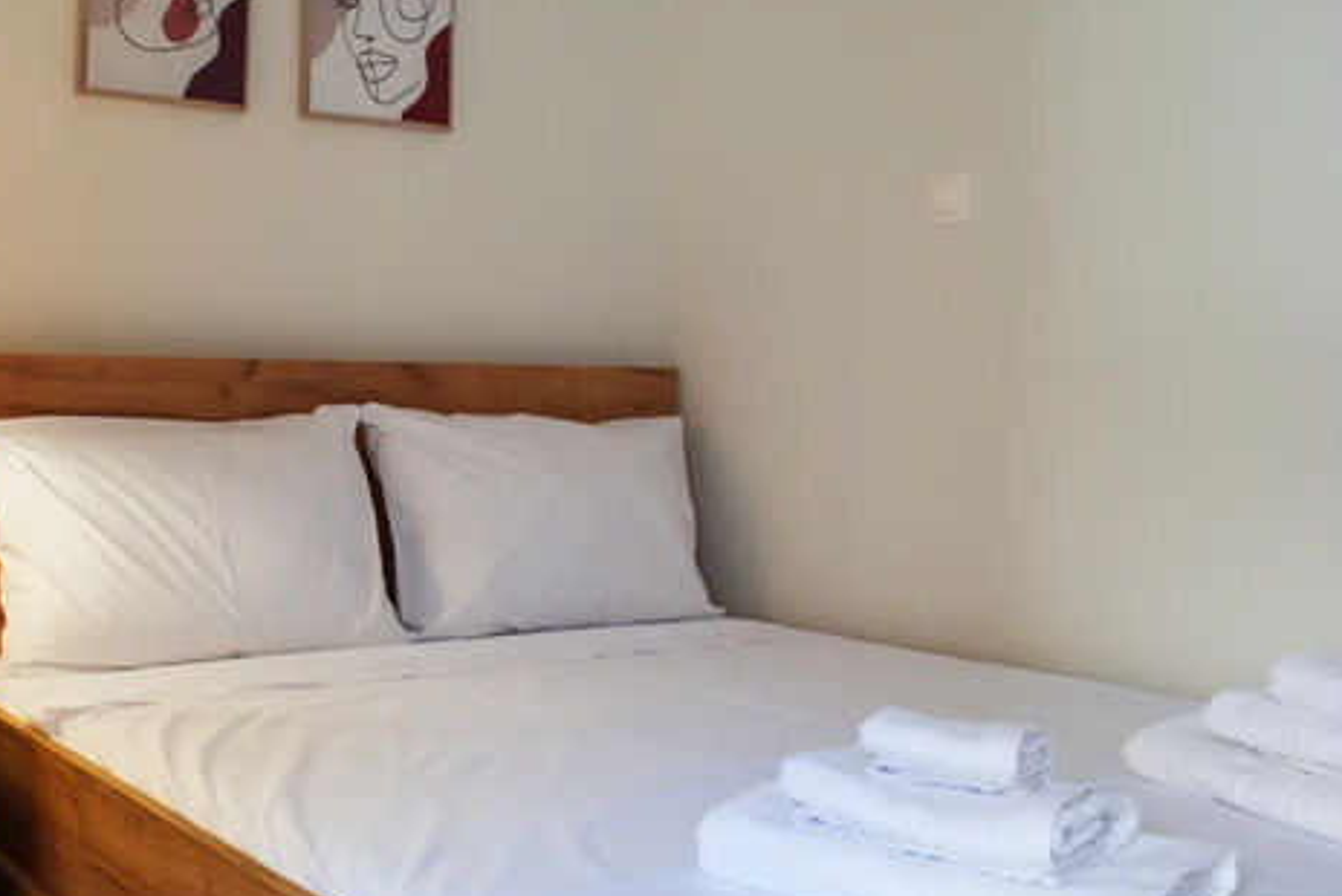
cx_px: 334
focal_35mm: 41
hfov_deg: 45.7
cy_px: 484
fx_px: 1529
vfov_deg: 32.7
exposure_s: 1/20
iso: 400
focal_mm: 18
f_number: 5.6
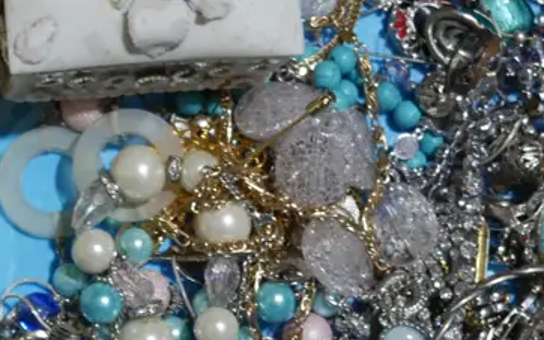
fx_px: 1867
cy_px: 65
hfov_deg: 16.4
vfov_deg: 10.4
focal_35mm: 126
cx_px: 101
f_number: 4.6
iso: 320
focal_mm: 21
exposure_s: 1/60
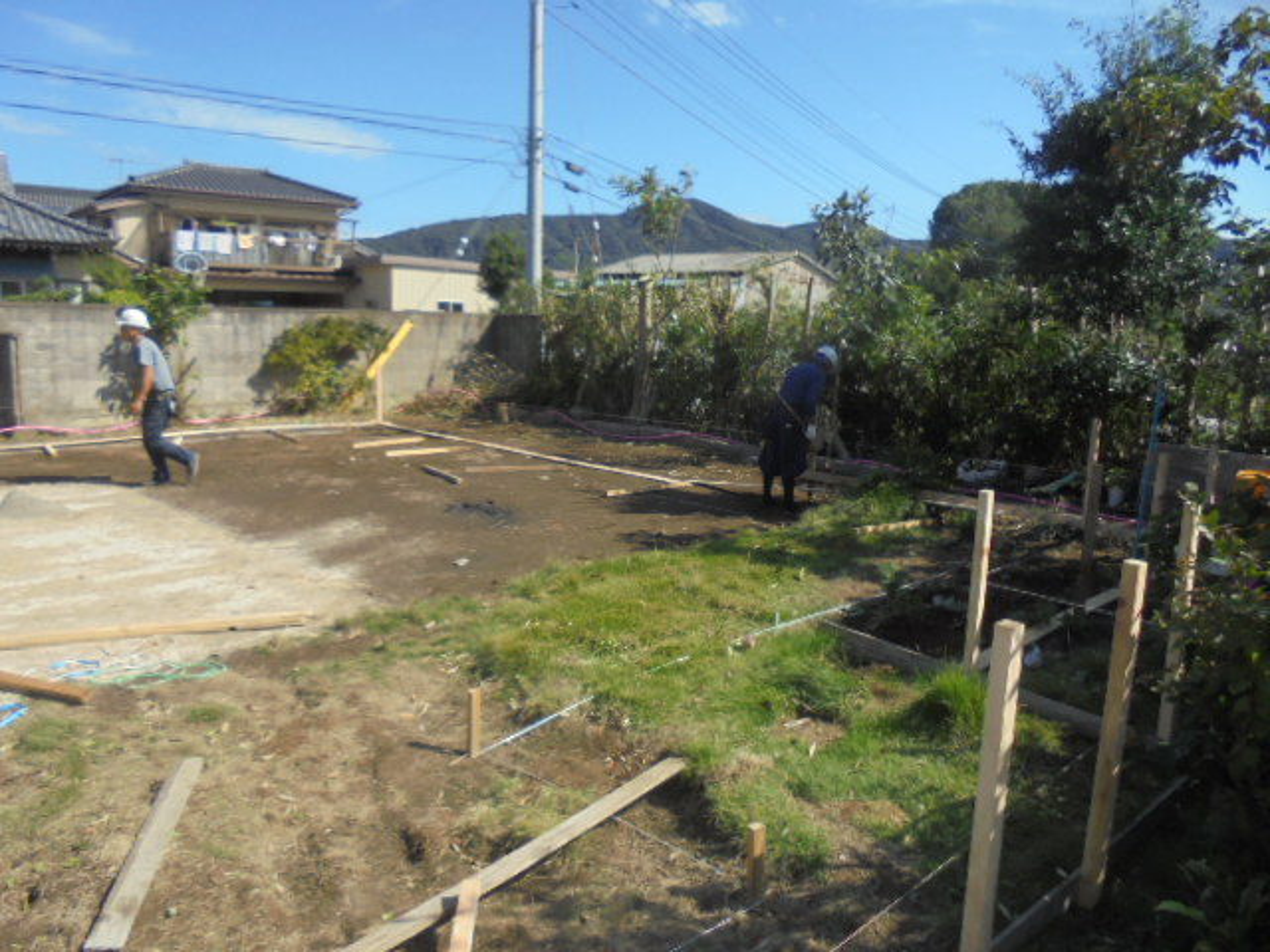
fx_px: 954
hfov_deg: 67.3
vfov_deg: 53.1
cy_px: 476
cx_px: 635
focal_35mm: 26
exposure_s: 1/800
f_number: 3.5
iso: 100
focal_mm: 4.6
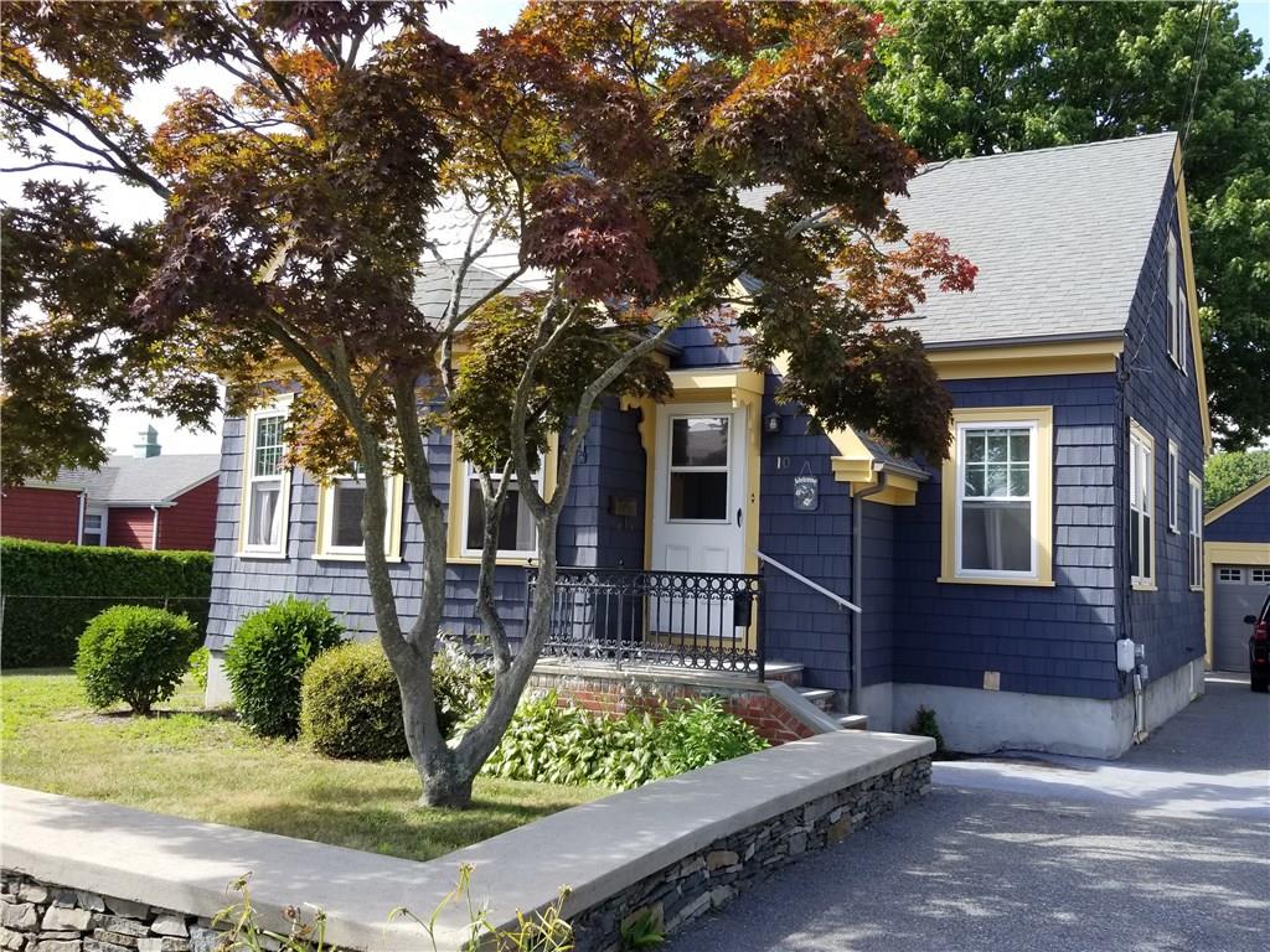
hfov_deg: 67.3
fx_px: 954
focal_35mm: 26
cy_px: 476
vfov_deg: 53.1
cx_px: 635
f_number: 1.7
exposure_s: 1/738
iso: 50
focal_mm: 4.3
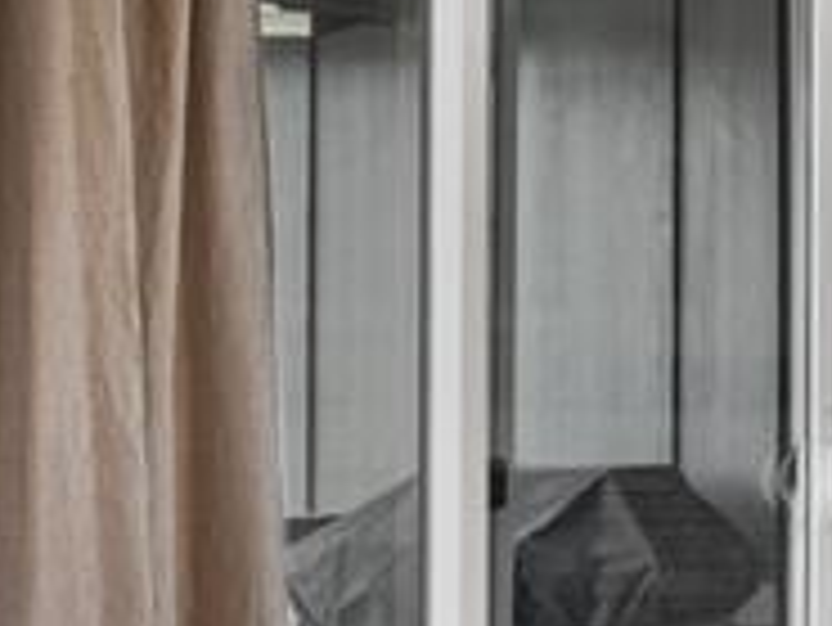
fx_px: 2044
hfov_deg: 12.9
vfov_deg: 17.4
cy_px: 381
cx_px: 2262
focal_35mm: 85
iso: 200
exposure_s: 1/4
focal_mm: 16
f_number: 8
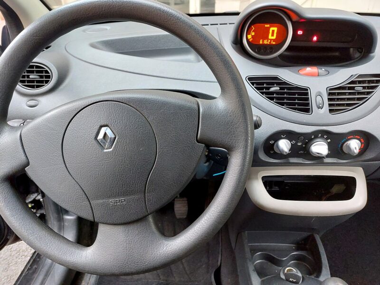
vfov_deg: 56.8
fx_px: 263
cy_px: 142
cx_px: 190
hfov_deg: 71.6
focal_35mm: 24
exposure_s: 1/33
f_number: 1.8
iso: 400
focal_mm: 5.23
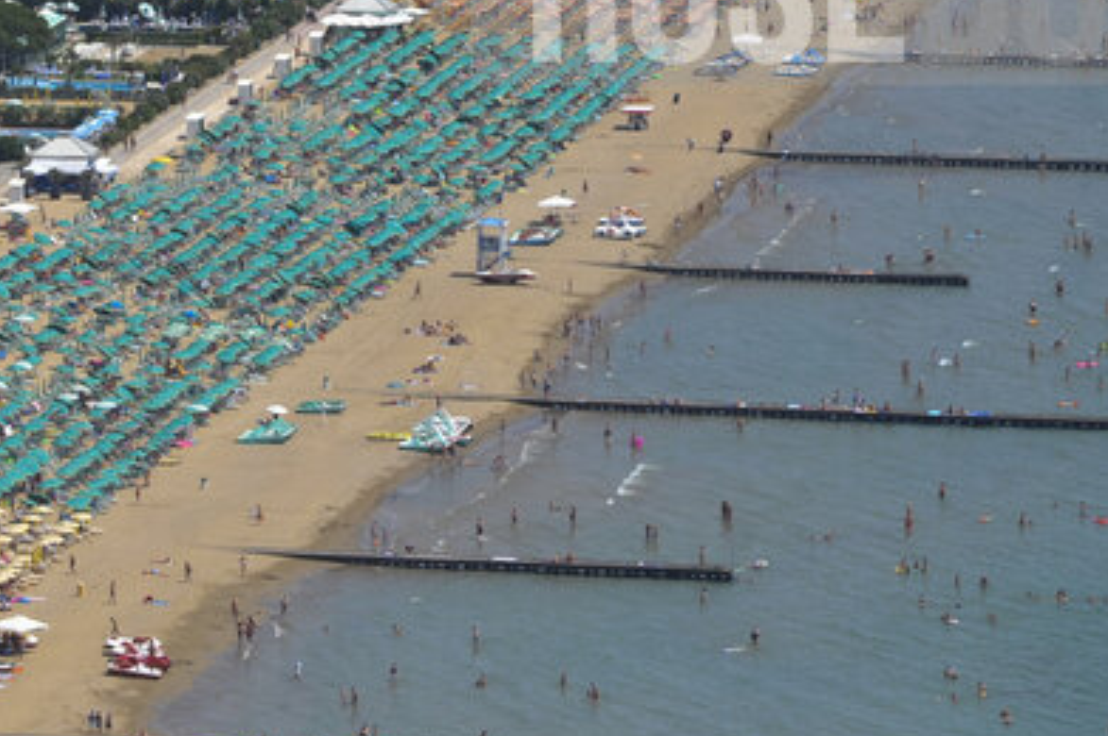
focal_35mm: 401
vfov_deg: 3.4
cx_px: -156
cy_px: -201
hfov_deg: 5.1
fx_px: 12331
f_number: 7.1
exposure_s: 1/1600
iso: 400
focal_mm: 145
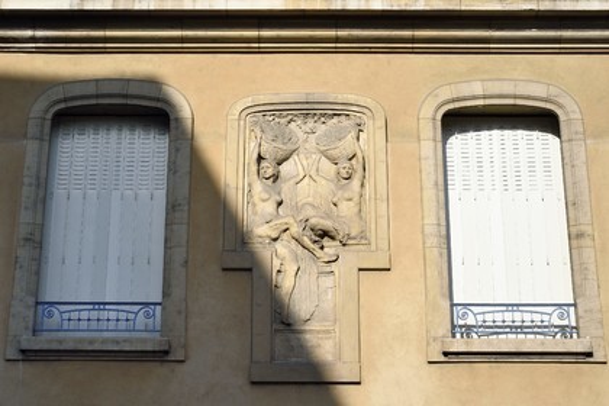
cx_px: 304
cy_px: 203
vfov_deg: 19.5
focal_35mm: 70
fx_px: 1184
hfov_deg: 28.8
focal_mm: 70
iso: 200
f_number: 14
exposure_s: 1/250
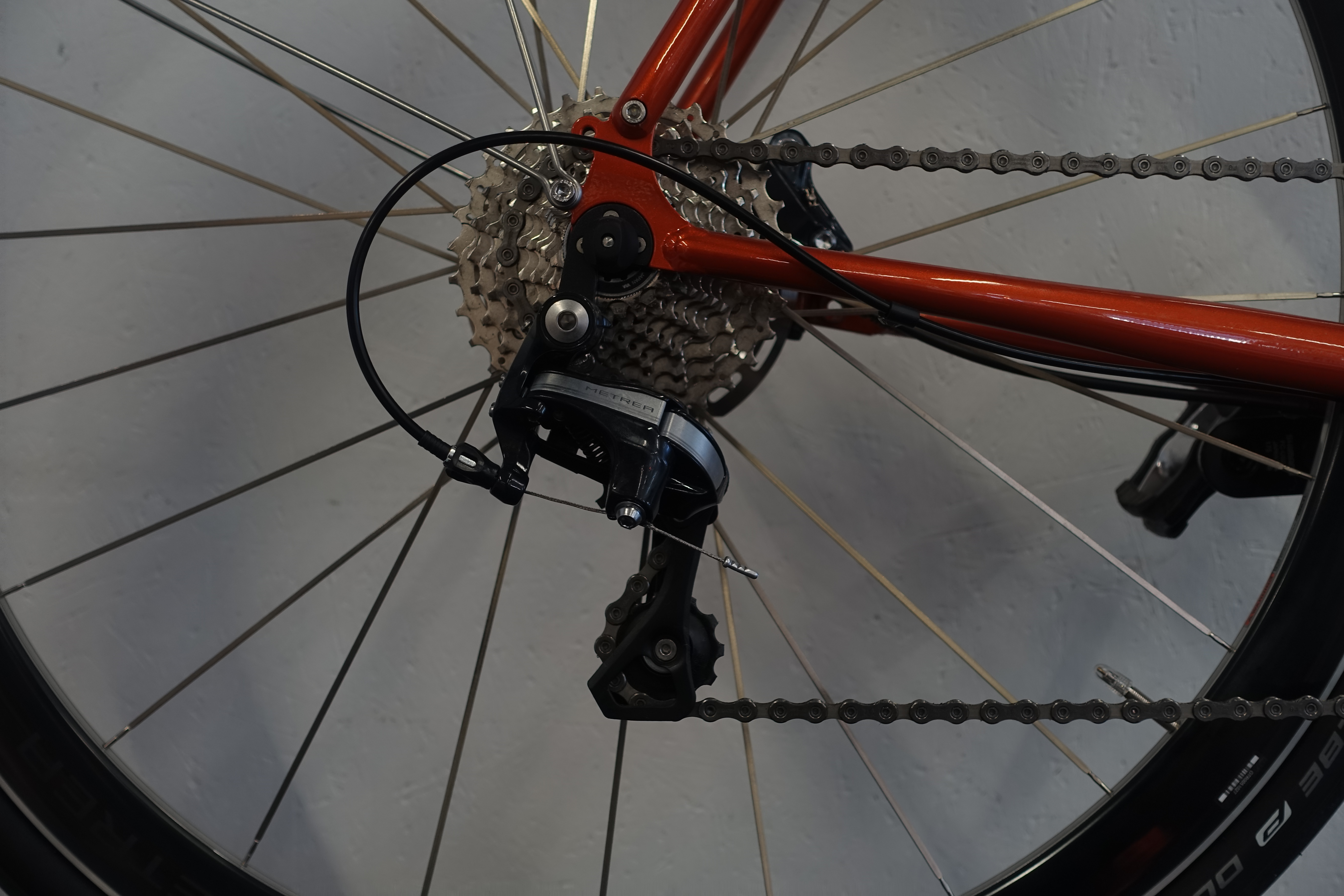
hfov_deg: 38.2
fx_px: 1941
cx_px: 672
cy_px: 448
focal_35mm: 52
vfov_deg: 26.0
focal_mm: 19.1
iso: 160
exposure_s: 1/60
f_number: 2.8
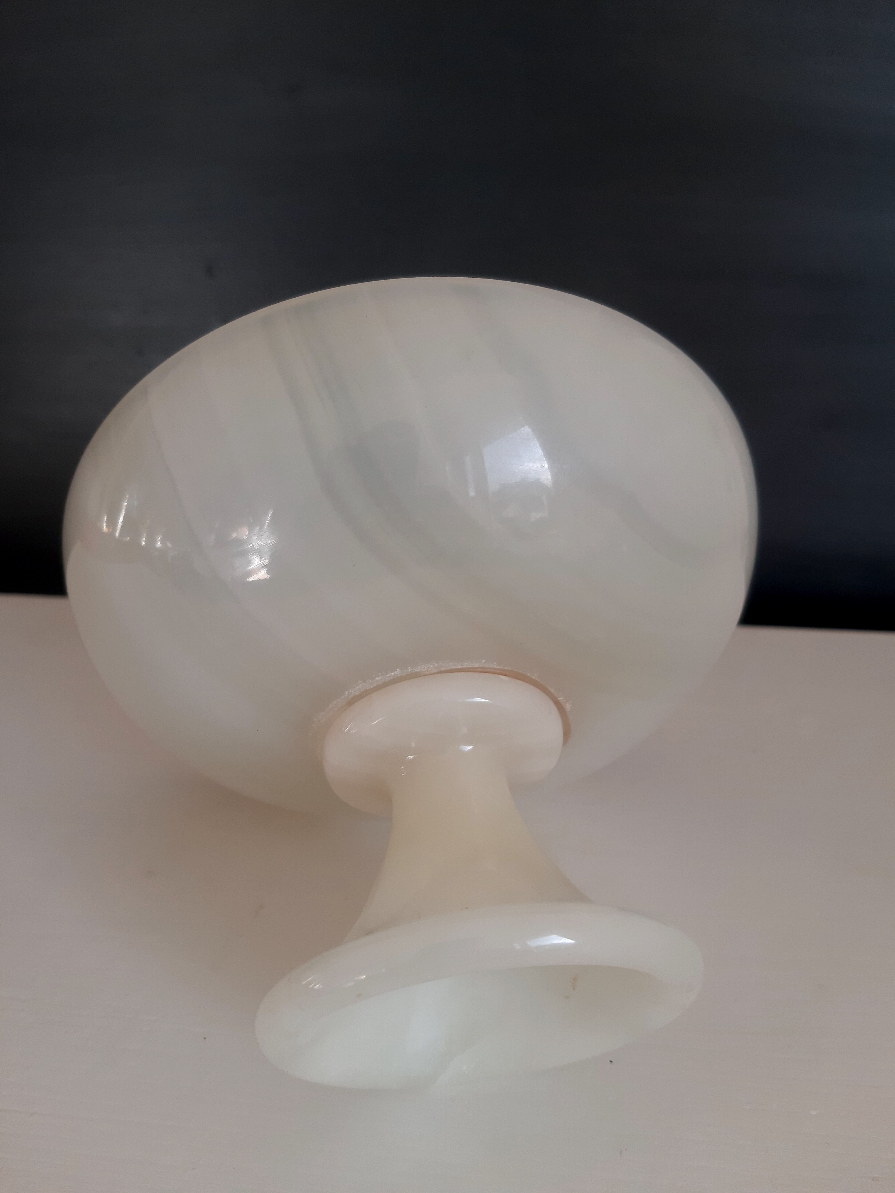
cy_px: 596
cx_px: 448
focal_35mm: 27
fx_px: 931
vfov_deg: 65.3
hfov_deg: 51.4
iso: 64
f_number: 1.7
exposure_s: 1/100
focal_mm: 3.93
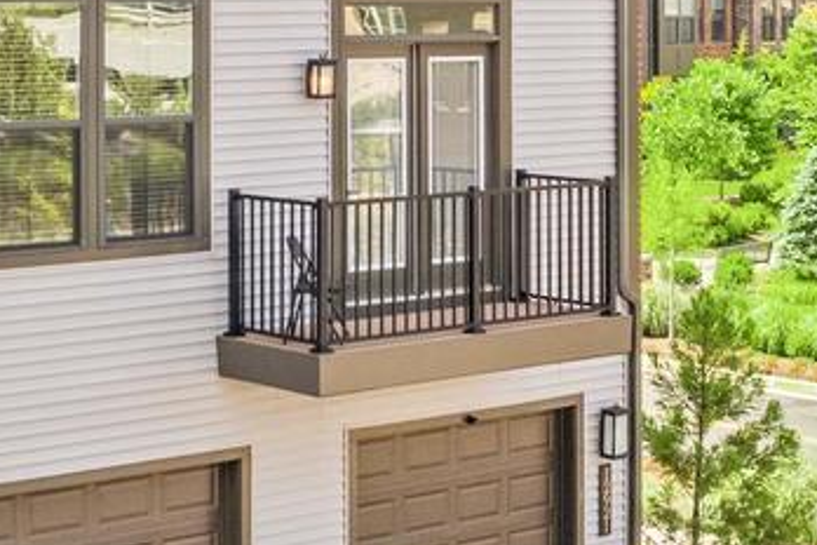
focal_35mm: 91
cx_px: 279
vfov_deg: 14.8
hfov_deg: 22.3
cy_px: 6
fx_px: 2065
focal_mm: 8.38
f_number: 2.8
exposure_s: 1/500
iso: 100
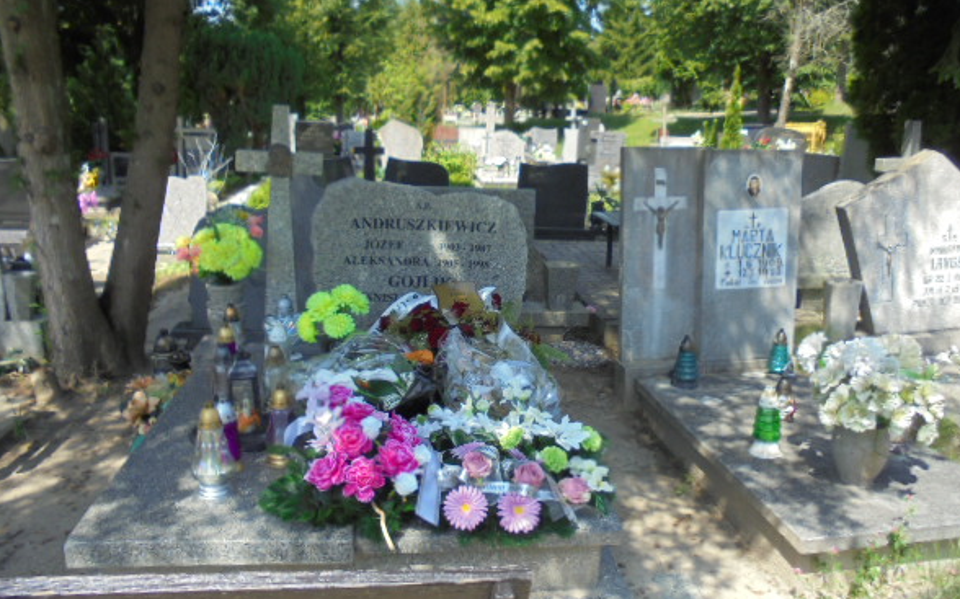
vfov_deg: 41.8
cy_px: 308
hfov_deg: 62.9
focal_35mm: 30
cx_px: 487
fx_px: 785
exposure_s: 1/400
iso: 100
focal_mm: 4.6
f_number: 3.5
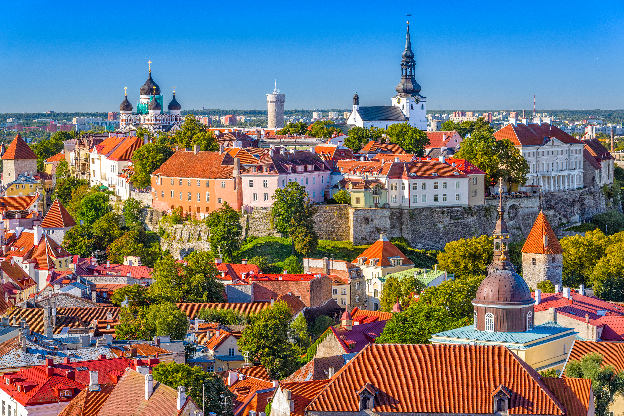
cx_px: 312
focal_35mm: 90
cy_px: 208
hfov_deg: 22.6
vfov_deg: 15.2
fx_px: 1560
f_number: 6.3
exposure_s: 1/100
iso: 160
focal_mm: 90
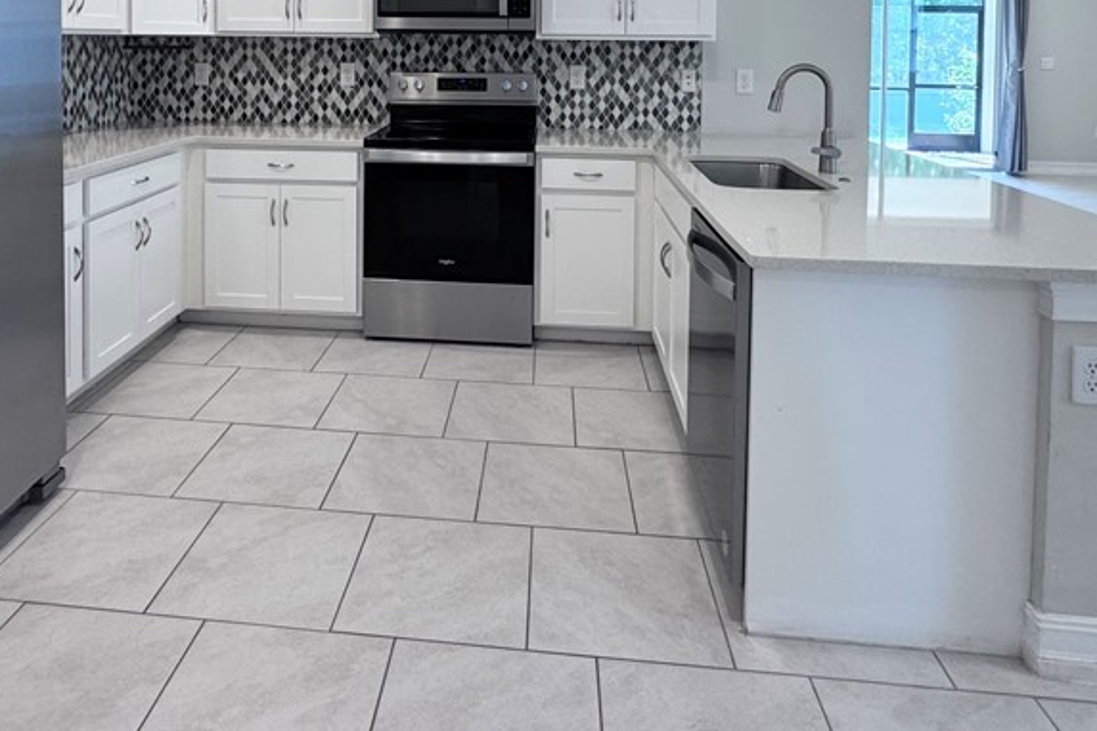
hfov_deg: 69.0
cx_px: 465
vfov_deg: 44.6
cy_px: 59
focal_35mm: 26
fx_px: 792
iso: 200
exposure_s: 1/120
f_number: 2.2
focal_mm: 2.22
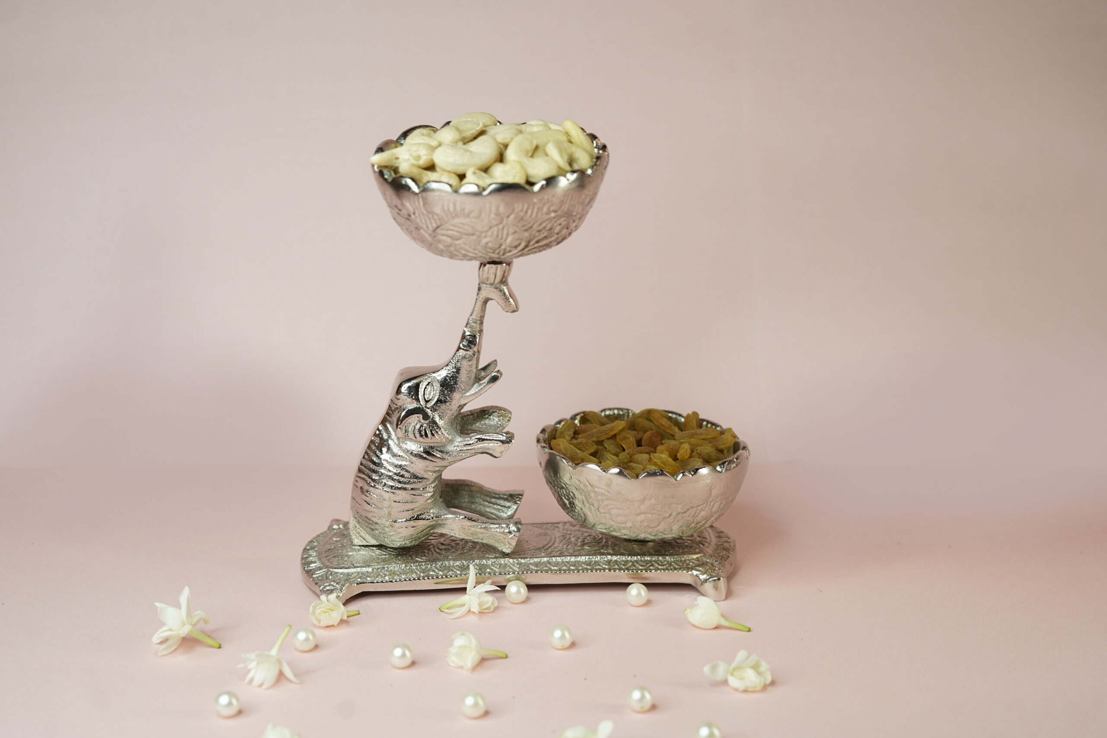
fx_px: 1537
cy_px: 369
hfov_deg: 39.6
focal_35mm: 50
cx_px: 554
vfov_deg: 27.0
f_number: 4.5
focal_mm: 50
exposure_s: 1/125
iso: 250
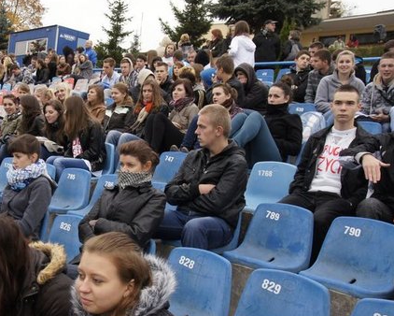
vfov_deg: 38.2
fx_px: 455
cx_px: 93
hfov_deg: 45.1
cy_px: 181
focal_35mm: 39
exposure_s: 1/1600
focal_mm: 18
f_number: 5.6
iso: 1600
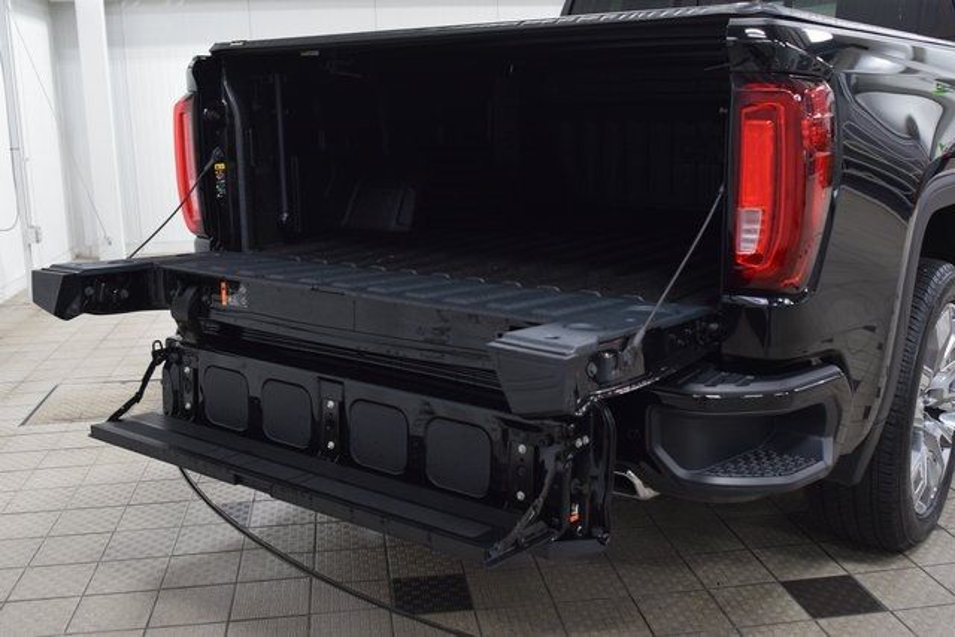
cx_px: 478
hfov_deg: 53.1
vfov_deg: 36.9
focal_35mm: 36
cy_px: 318
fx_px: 955
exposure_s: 1/60
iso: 1600
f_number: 4
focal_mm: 24
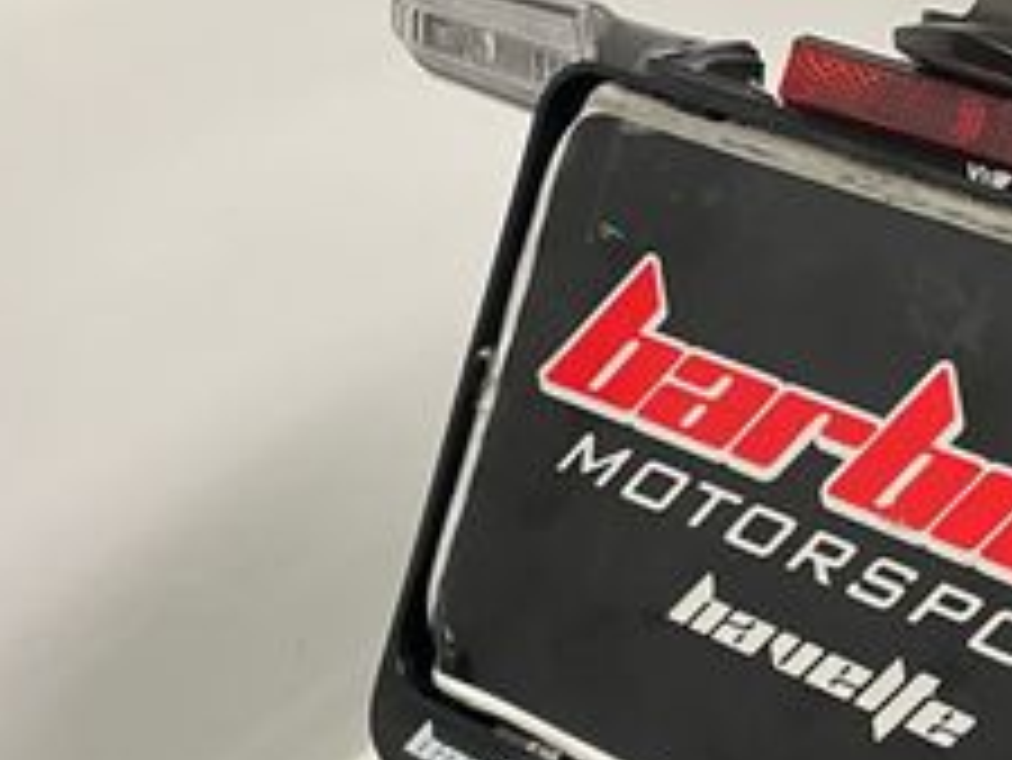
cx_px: 886
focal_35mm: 74
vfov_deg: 19.9
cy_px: 423
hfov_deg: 25.6
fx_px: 2165
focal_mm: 5.1
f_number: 1.6
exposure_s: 1/50
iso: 125
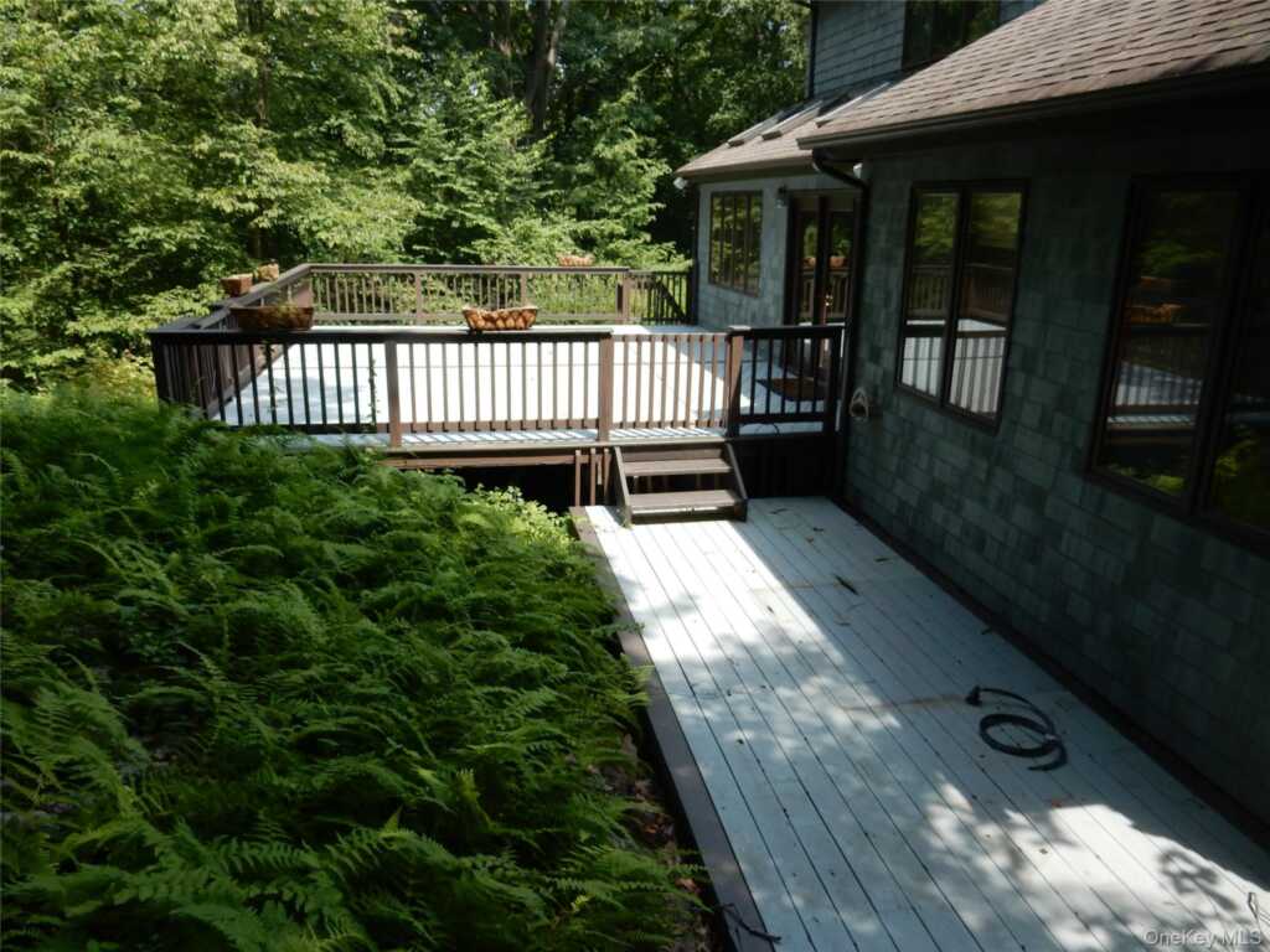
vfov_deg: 54.9
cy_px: 476
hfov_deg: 69.4
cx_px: 635
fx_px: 917
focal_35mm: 25
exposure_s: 1/400
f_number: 3.7
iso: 125
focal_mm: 4.5
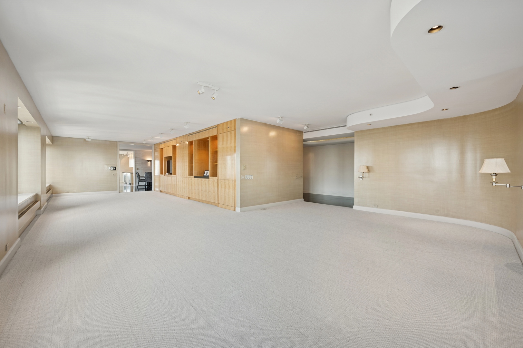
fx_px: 203
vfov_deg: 81.1
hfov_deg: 104.3
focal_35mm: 14
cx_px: 262
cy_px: 174
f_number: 10
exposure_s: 1/8
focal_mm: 14
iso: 100
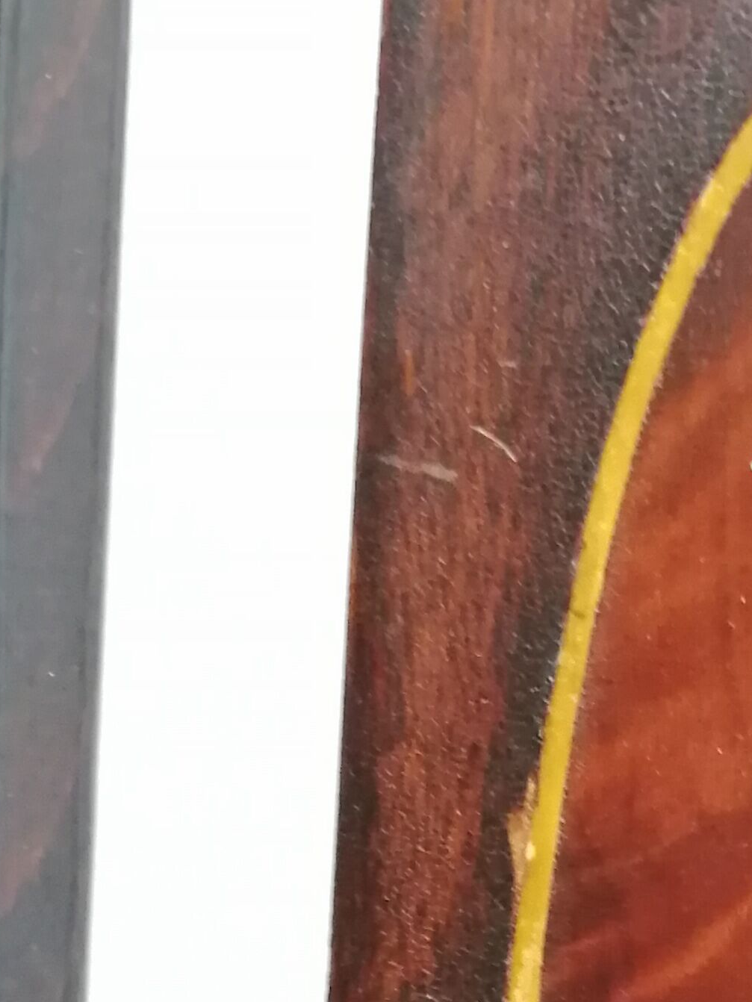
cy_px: 907
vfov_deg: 18.7
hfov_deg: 13.9
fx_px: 2982
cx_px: 901
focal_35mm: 103
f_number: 1.8
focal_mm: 3.95
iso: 320
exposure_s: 1/25
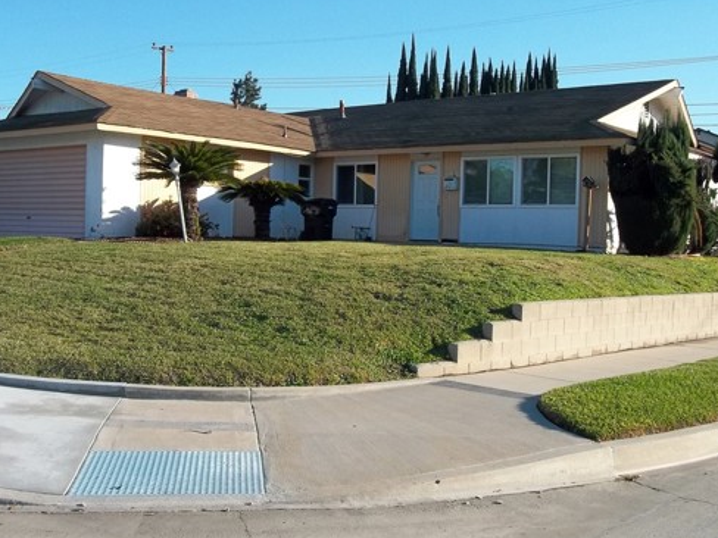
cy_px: 245
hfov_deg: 44.8
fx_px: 871
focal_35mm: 42
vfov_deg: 34.3
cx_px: 363
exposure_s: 1/125
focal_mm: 5.7
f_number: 8.8
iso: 80
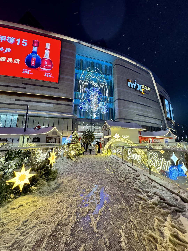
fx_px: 101
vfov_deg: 102.1
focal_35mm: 14
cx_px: 94
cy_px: 126
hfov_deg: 85.7
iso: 320
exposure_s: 1/81
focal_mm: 2.22
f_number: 2.2
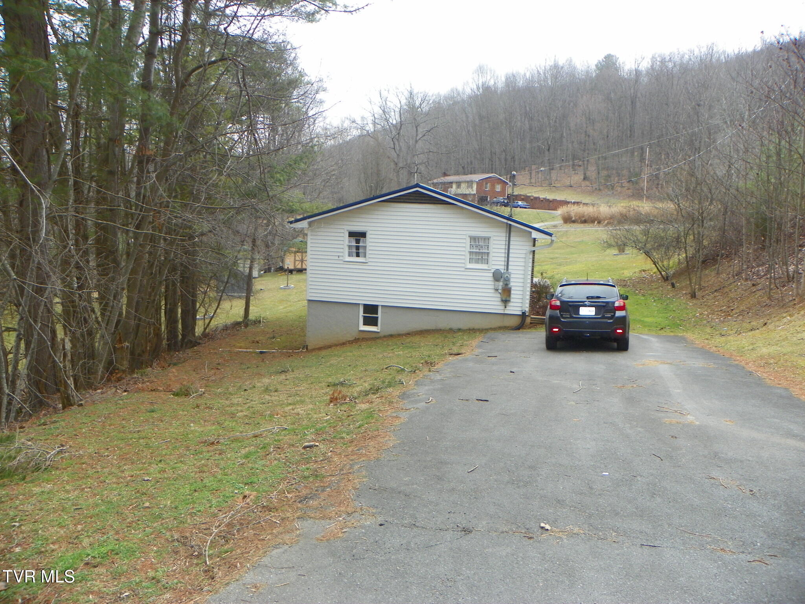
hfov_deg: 67.3
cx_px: 402
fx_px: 605
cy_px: 302
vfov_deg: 53.1
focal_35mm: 26
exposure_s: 1/160
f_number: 3.5
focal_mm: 4.6
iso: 64
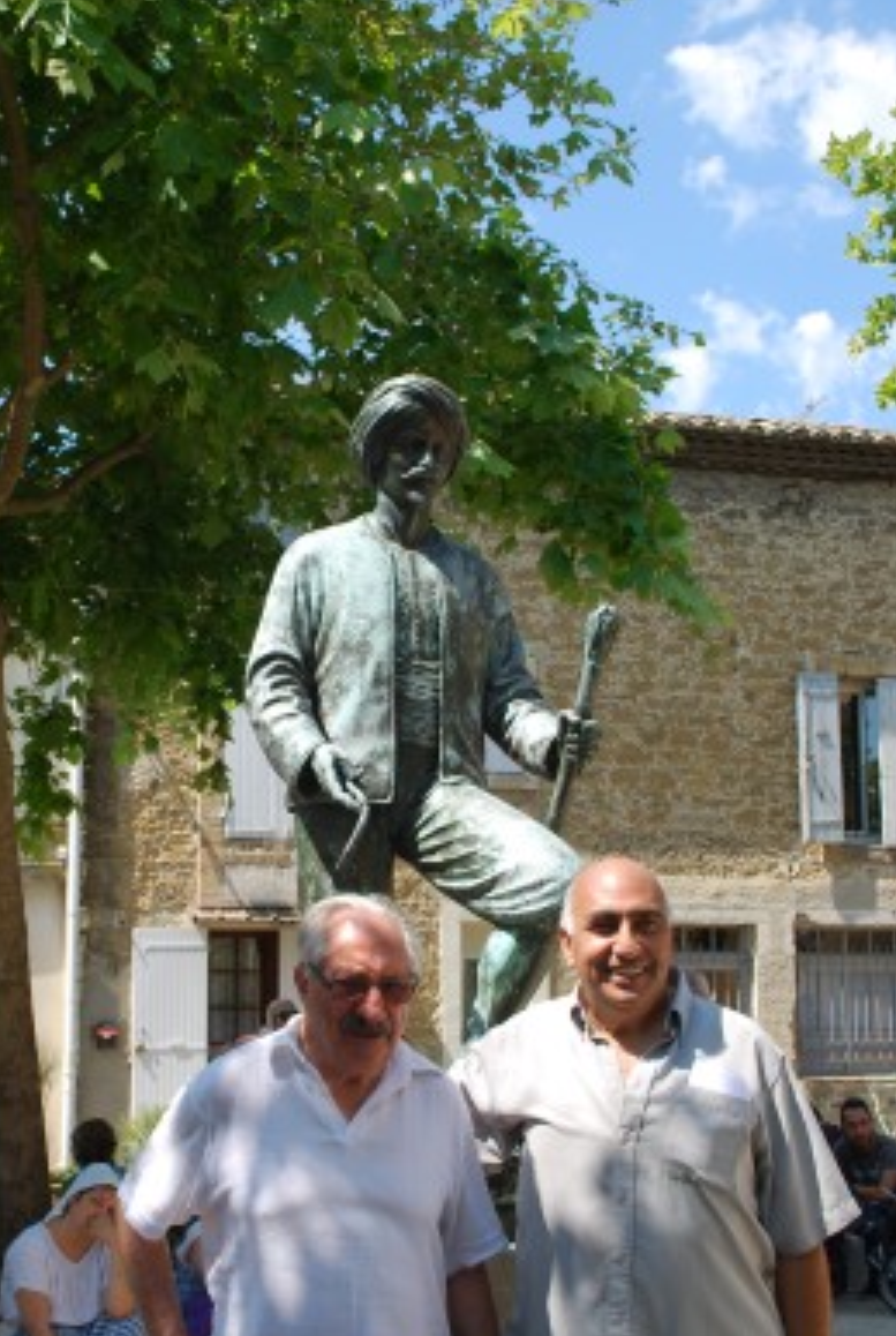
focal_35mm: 41
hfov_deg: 32.6
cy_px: 765
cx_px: 349
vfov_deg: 47.2
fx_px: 1524
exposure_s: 1/160
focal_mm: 22
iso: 100
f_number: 6.3
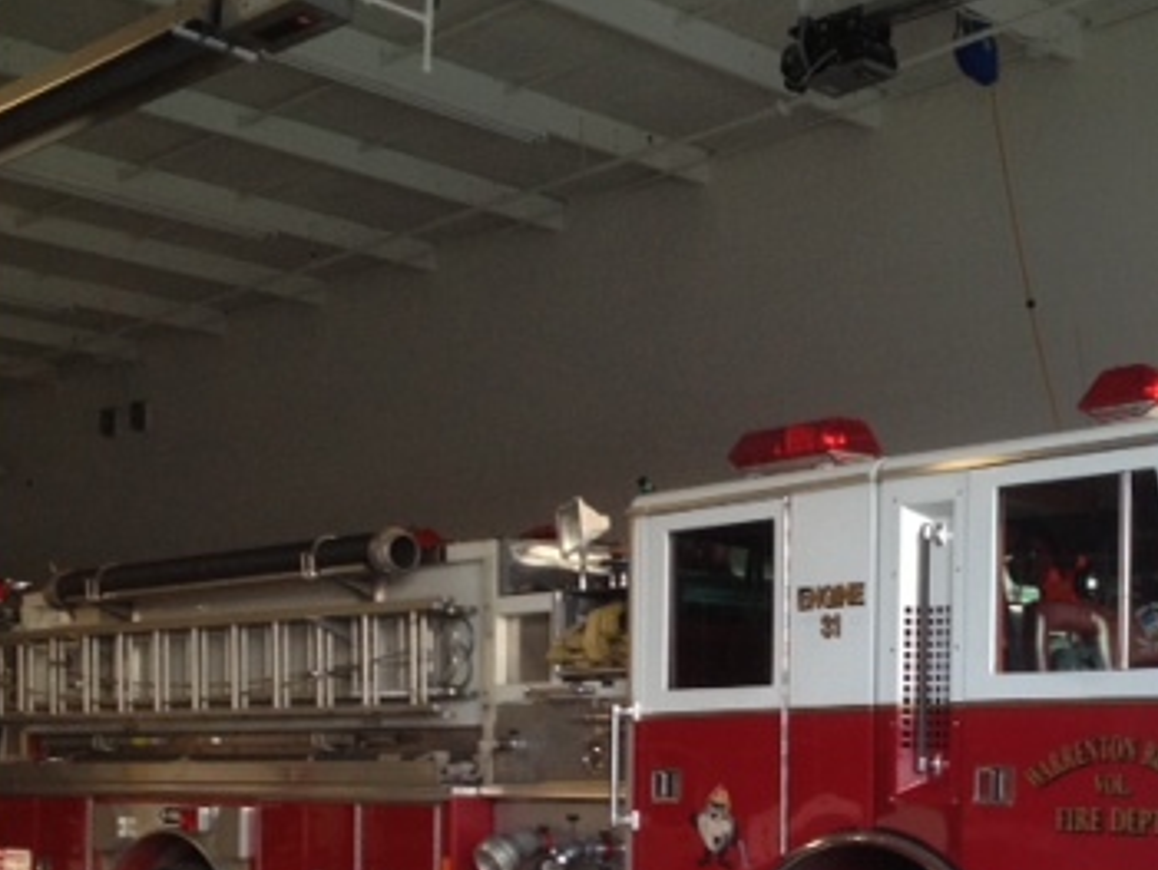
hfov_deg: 30.1
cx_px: 758
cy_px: 761
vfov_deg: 22.5
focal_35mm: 64
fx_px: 2142
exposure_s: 1/20
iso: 100
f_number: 2.4
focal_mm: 4.28
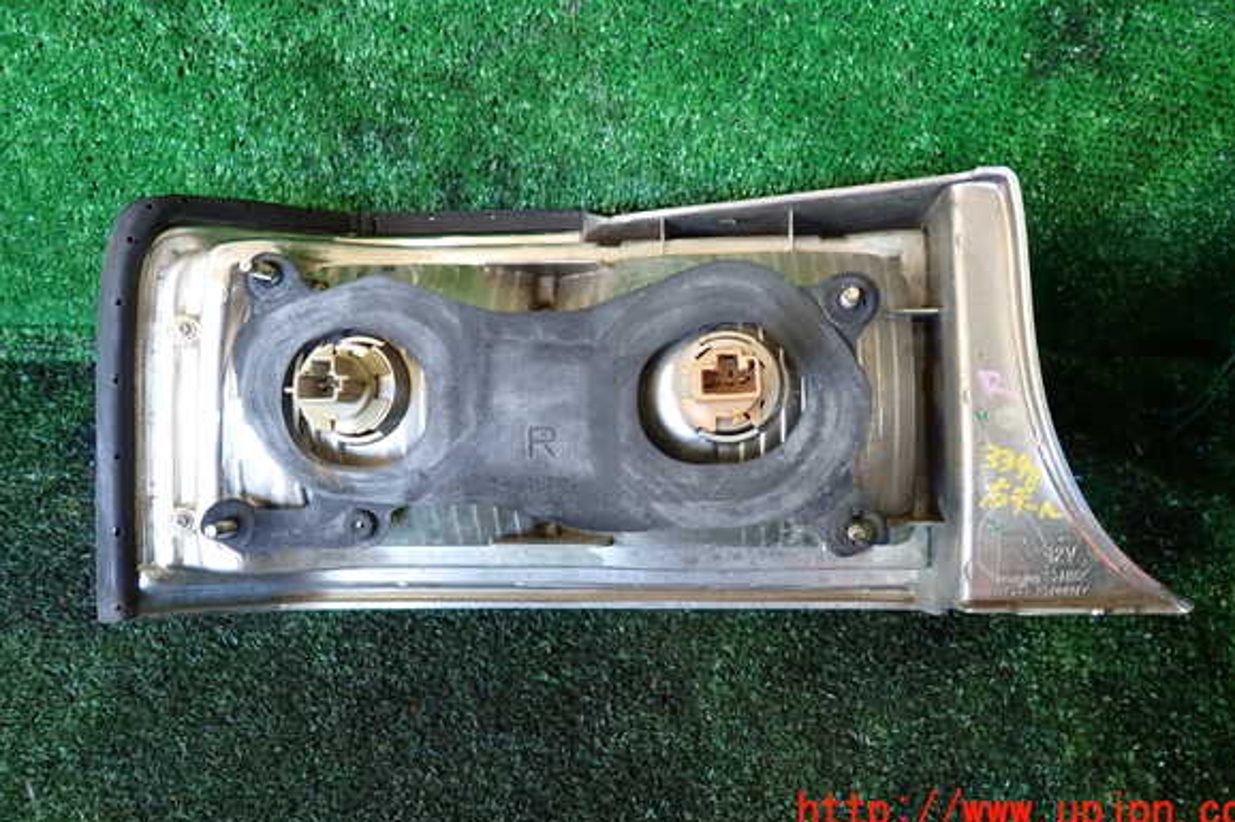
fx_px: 926
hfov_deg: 67.4
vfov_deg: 47.8
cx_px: 639
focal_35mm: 27
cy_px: 359
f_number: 2
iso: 200
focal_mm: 4.5
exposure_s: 1/60
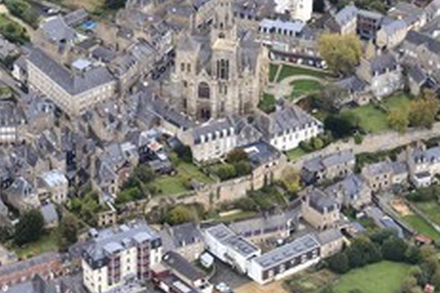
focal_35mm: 127
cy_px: 57
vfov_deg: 10.8
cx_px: 177
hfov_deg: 16.1
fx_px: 1552
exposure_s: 1/1000
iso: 800
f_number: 5
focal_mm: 70
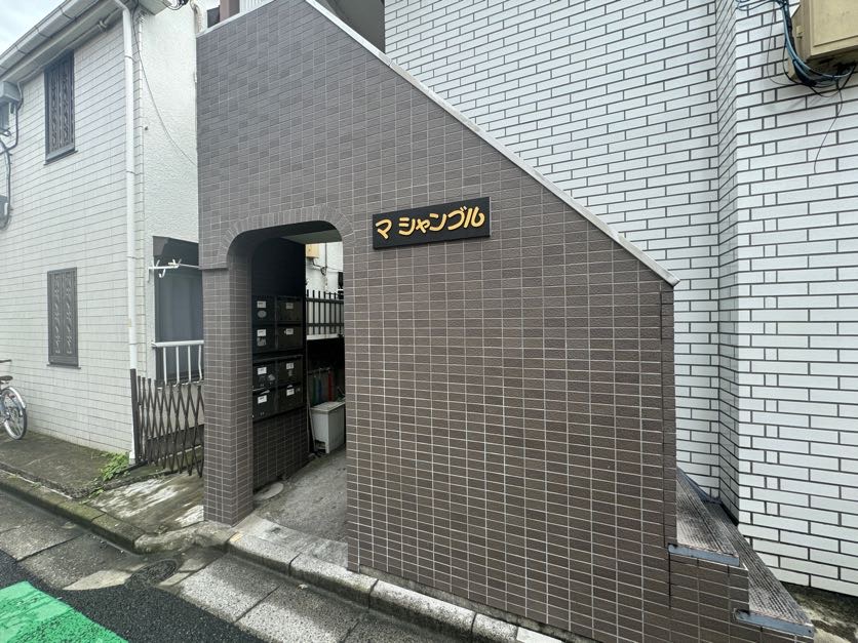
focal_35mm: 14
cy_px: 322
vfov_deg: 85.7
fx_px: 347
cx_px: 429
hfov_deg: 102.1
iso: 64
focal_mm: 2.22
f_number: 2.2
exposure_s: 1/99
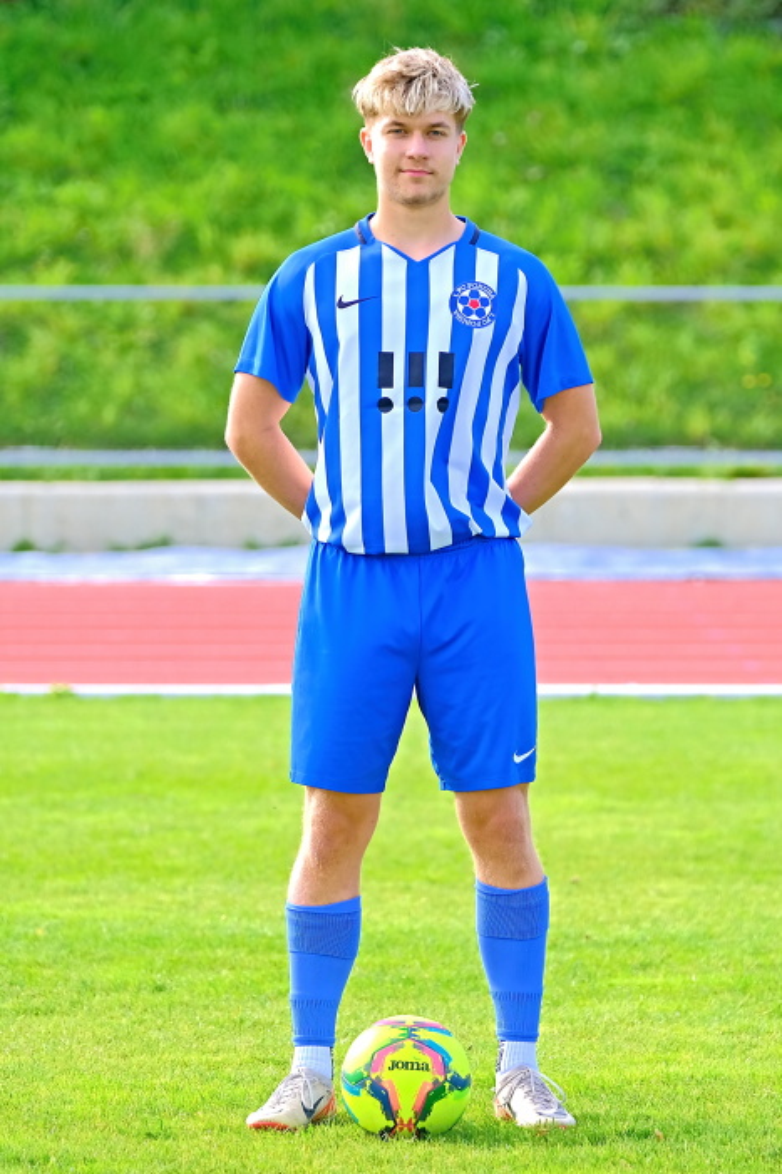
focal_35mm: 159
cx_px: 391
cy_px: 587
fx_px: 5183
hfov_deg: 8.6
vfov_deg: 12.9
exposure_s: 1/1250
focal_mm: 106
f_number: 2.8
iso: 320
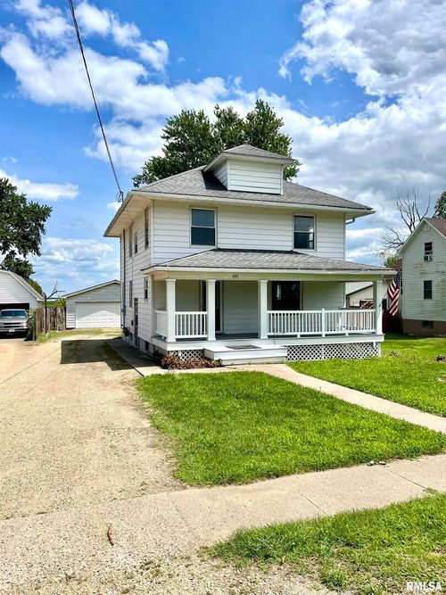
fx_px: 447
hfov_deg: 53.0
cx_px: 223
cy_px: 298
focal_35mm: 26
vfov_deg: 67.3
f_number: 1.6
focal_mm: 5.1
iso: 50
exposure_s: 1/5556
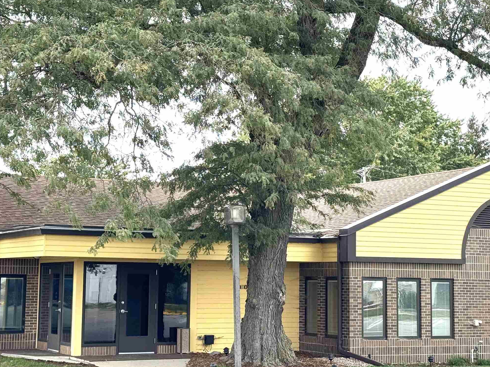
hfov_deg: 26.3
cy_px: 173
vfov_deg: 19.9
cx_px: 253
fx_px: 1047
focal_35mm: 74
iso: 64
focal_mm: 6.76
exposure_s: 1/865
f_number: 1.78
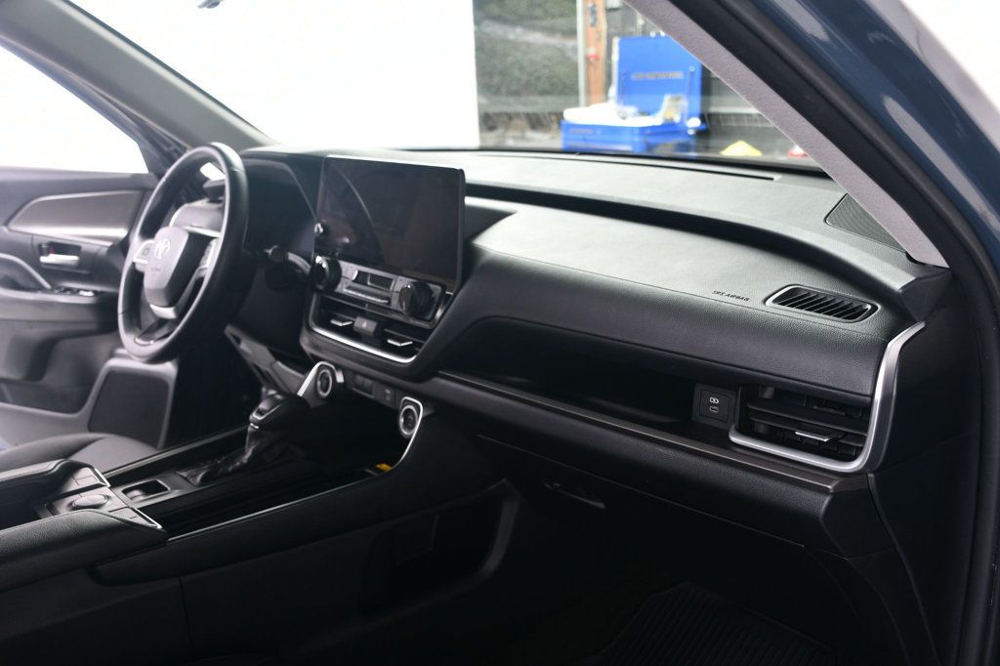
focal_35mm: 34
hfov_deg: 55.8
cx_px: 500
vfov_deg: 38.9
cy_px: 333
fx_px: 944
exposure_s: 1/160
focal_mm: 23
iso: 100
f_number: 4
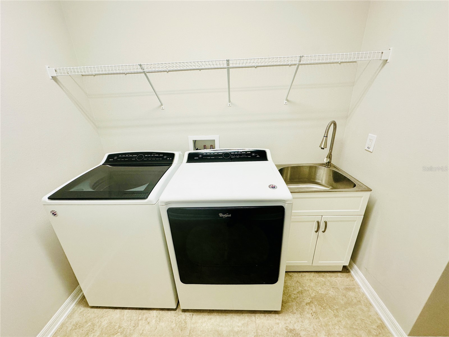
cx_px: 224
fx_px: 182
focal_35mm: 14
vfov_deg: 85.7
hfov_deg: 102.1
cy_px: 168
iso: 160
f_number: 2.2
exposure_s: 1/120
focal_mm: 2.22
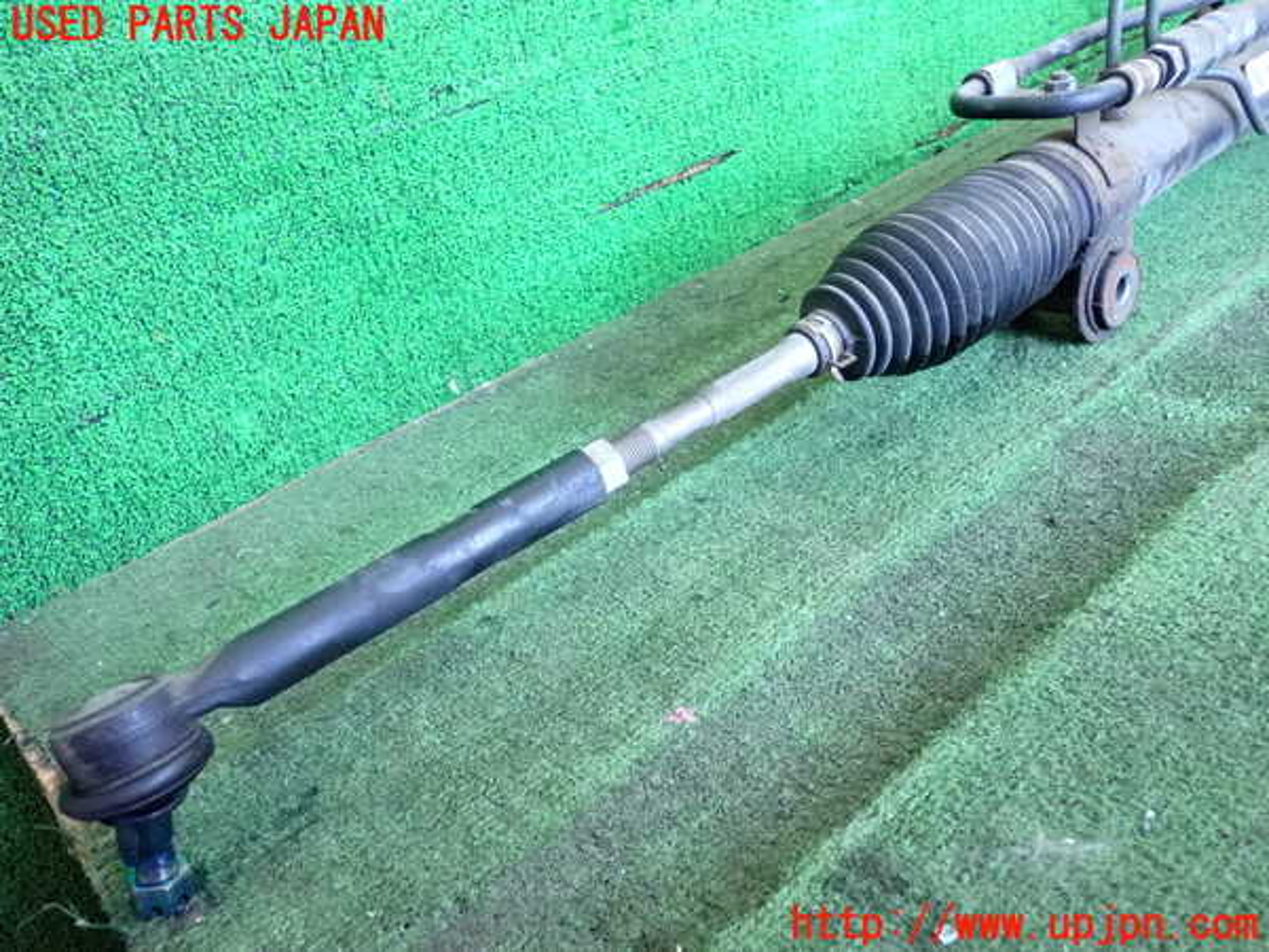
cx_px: 634
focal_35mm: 30
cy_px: 476
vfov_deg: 46.8
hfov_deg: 60.0
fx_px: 1100
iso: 1600
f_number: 2.3
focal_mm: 5.4
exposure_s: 1/125
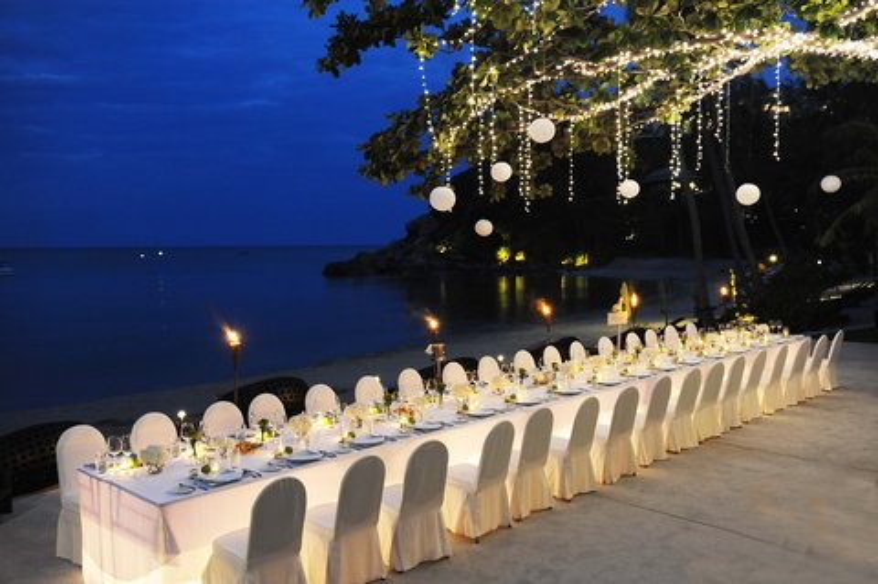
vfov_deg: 41.0
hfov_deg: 58.8
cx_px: 439
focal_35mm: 32
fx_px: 780
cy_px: 292
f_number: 4
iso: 2500
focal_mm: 32
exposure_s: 1/10
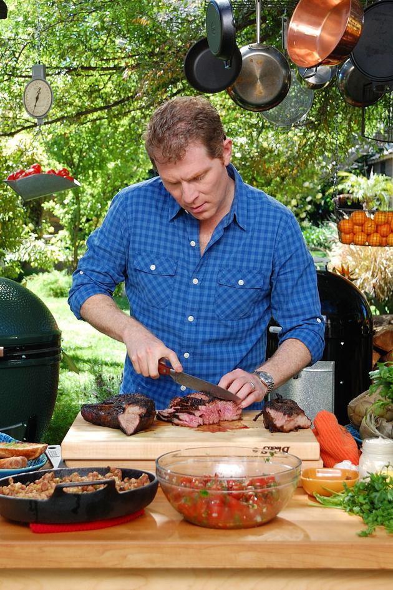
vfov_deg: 41.1
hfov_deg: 28.1
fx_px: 786
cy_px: 295
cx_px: 196
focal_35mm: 48
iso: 200
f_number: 5
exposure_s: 1/125
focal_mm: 32
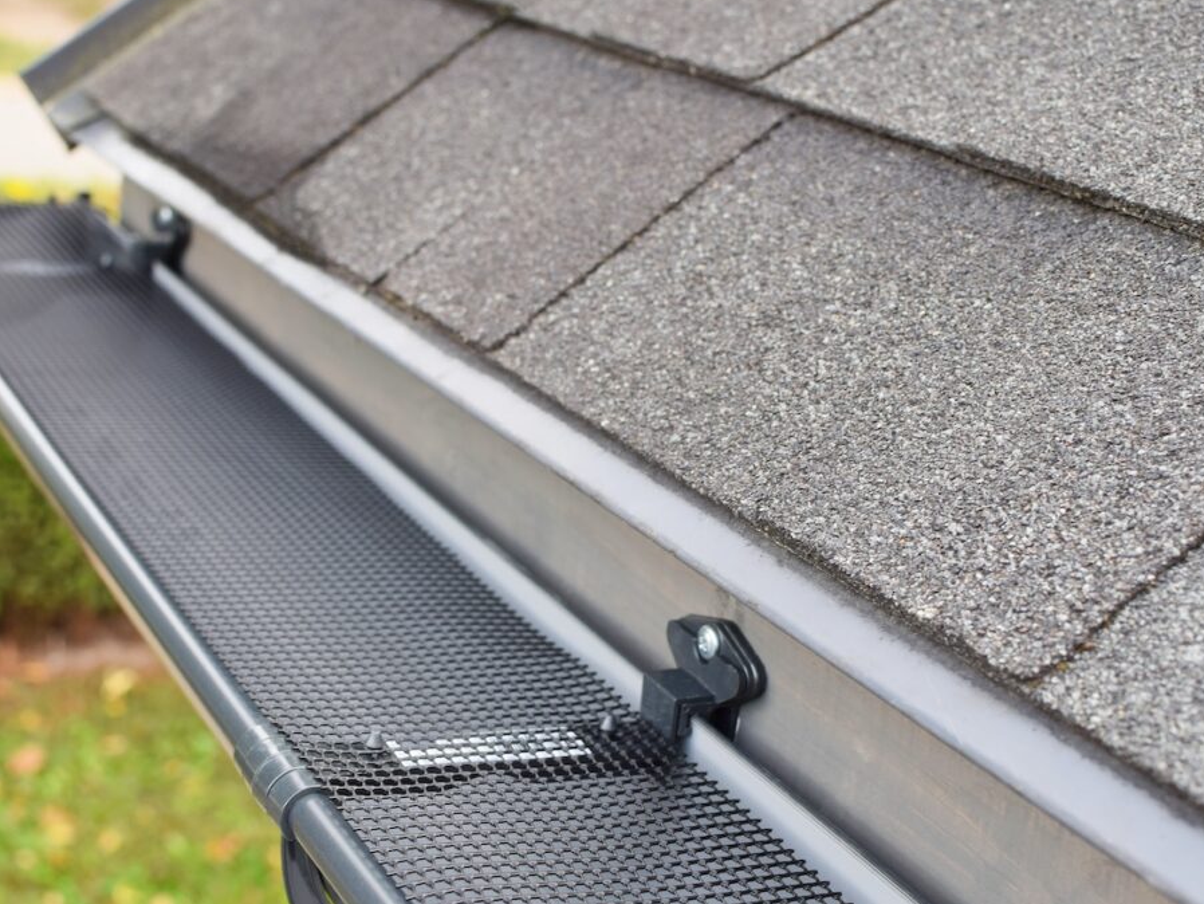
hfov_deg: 33.5
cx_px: 621
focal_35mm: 58
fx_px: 2002
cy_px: 449
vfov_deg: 25.4
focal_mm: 35
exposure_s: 1/60
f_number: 5.6
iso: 200
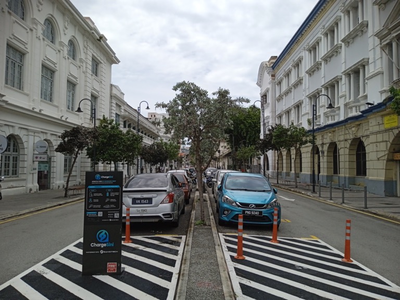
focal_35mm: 28
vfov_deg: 49.7
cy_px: 150
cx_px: 200
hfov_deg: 63.4
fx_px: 324
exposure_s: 1/1513
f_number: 2.2
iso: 112
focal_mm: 3.43
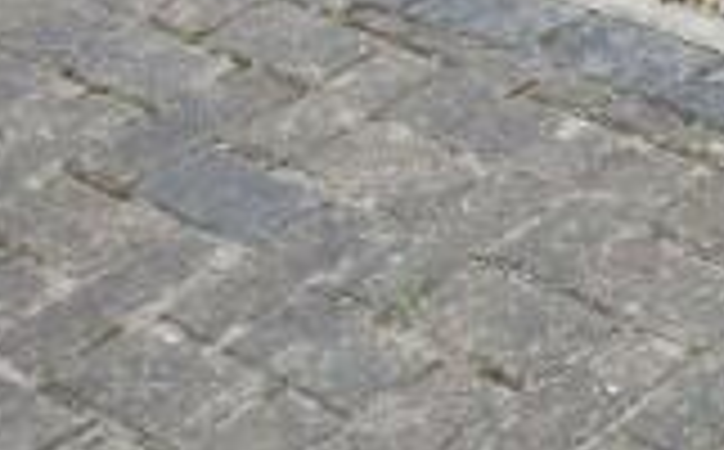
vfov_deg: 10.6
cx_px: 1547
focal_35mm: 117
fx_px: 2305
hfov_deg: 14.2
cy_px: -304
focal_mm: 12
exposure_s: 1/200
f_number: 7.1
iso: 400
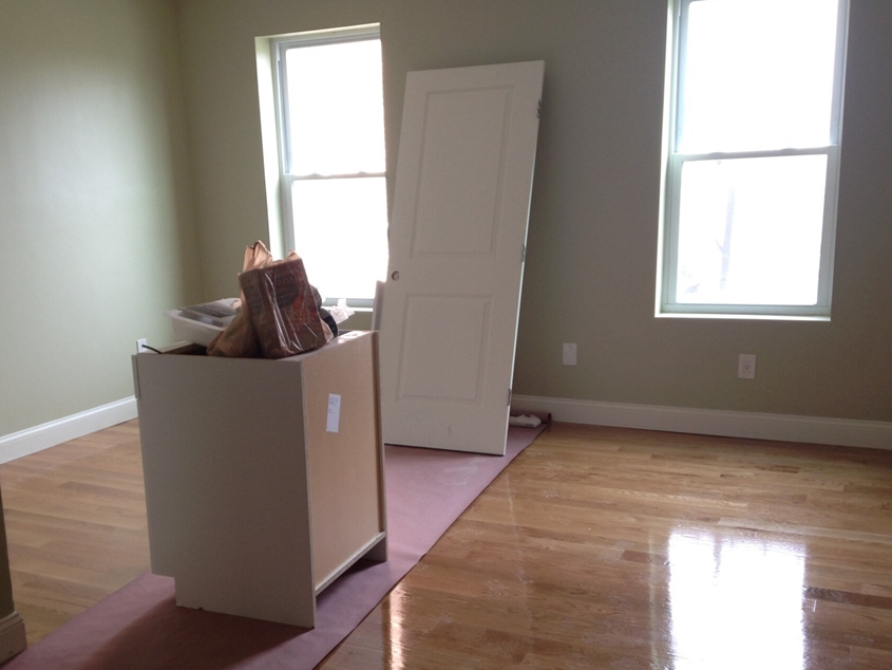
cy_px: 401
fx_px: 1031
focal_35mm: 40
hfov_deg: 46.6
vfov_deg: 35.8
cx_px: 364
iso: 50
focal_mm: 4.12
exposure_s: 1/30
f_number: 2.4
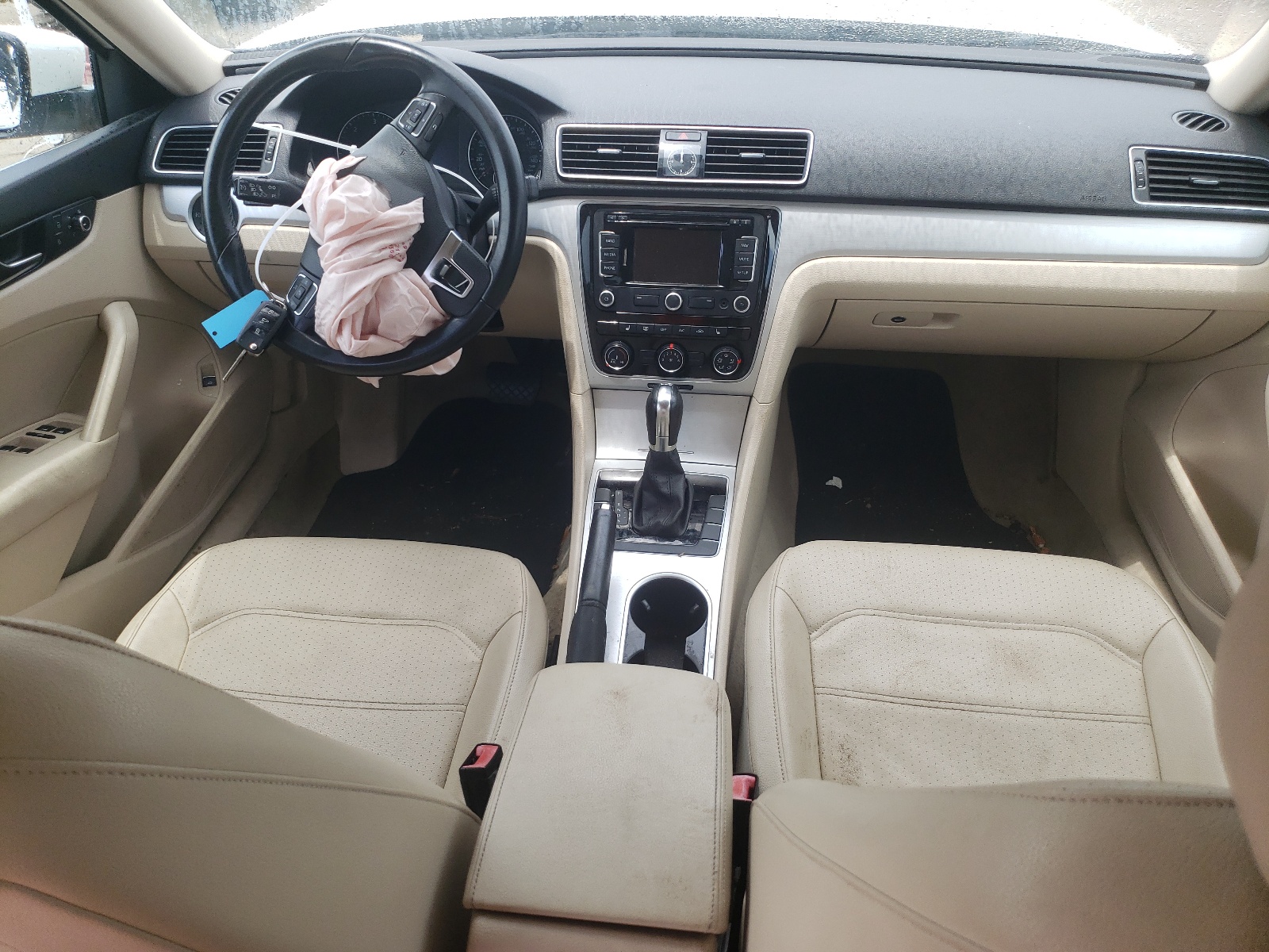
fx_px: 953
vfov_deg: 53.1
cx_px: 634
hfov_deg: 67.3
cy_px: 476
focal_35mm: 26
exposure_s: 1/400
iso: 50
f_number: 1.5
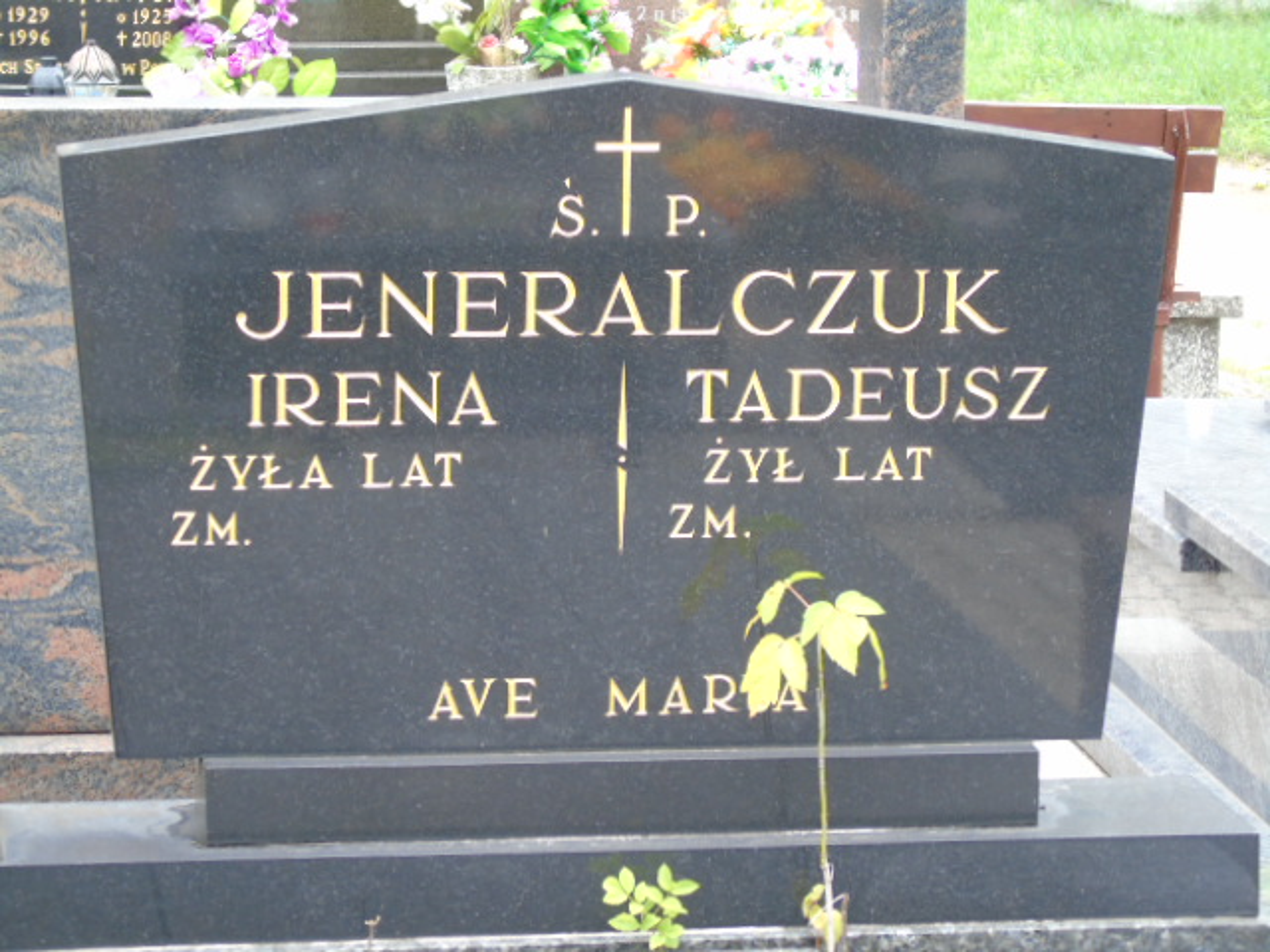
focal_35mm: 124
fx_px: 4549
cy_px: 476
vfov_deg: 12.0
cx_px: 635
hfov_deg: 15.9
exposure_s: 1/30
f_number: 4.6
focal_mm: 22
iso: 160
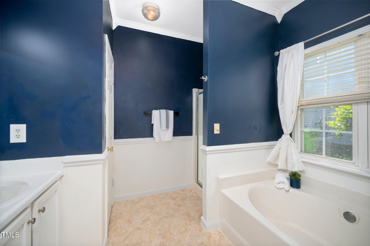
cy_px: 123
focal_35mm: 14
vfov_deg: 81.2
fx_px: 144
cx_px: 185
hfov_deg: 104.3
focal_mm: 14
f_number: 11
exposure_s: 1/6
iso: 640
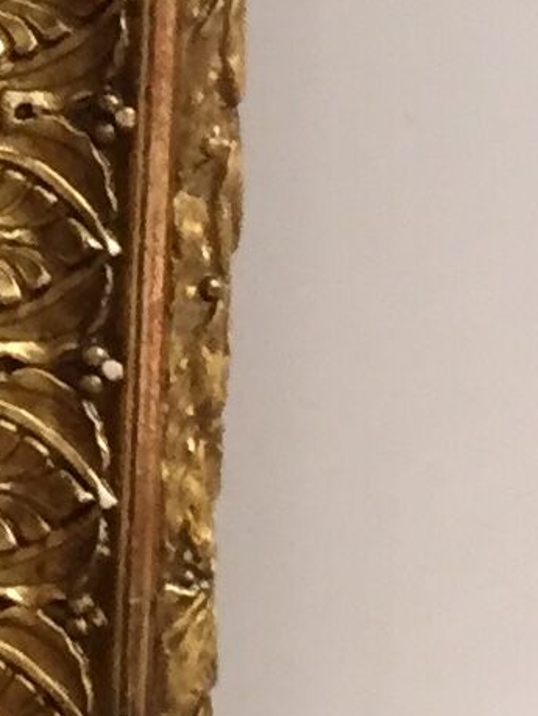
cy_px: -109
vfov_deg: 9.5
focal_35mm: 206
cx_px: -1221
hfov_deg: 6.4
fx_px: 4263
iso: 160
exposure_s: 1/33
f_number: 2.2
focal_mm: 4.15
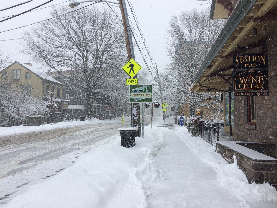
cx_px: 138
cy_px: 104
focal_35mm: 29
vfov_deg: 48.2
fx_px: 232
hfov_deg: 61.7
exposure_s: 1/672
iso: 32
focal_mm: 4.15
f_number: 2.2
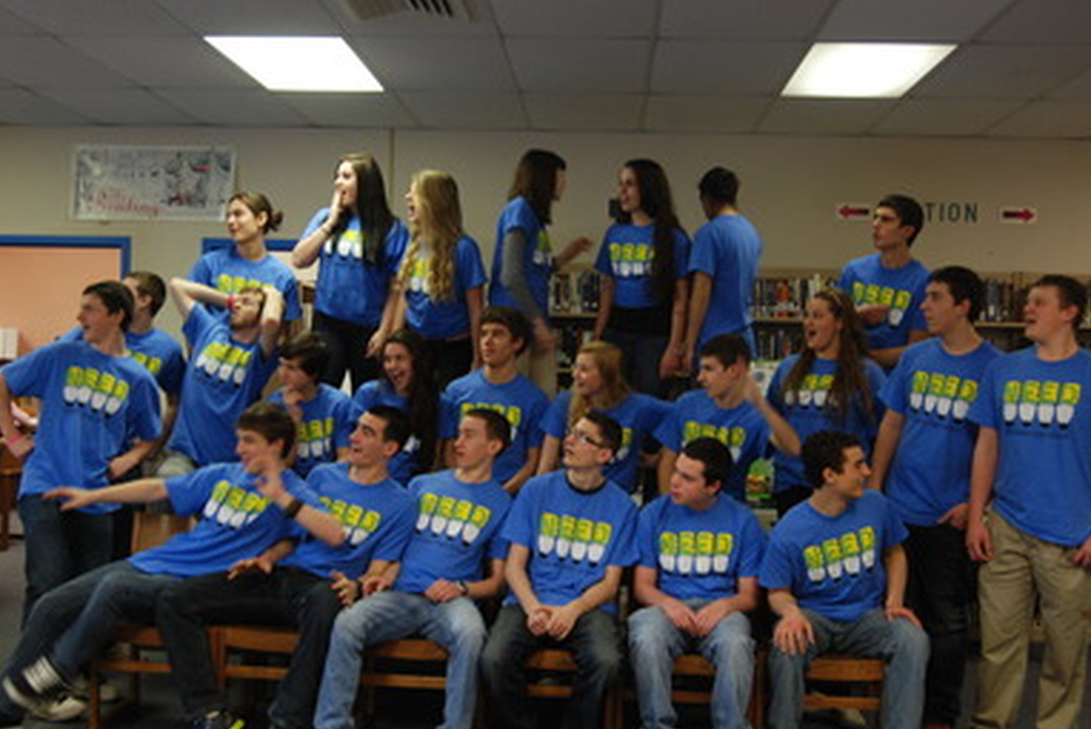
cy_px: 382
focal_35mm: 46
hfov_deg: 42.7
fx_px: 1395
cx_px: 494
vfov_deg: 29.3
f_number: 4.2
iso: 400
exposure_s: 1/15
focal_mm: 26
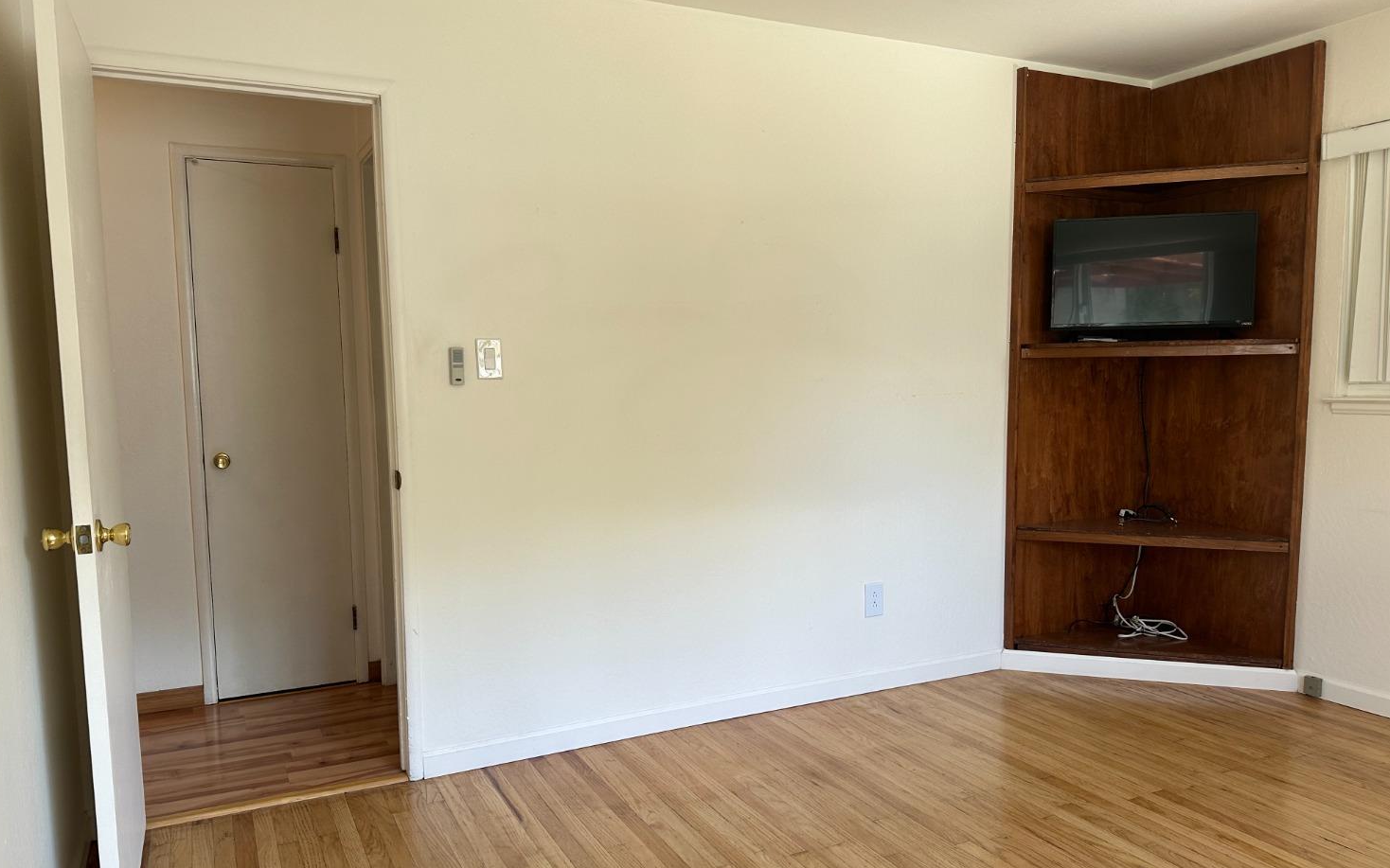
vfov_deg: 47.5
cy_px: 469
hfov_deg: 70.4
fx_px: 985
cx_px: 683
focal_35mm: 26
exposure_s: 1/121
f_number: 1.78
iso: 80
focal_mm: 6.86
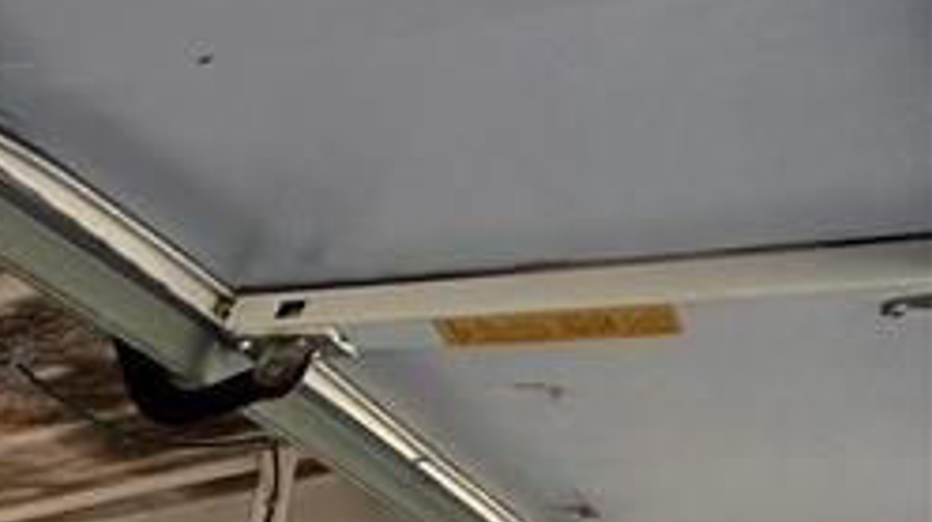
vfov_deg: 12.9
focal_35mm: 63
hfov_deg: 18.6
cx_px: -988
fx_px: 1556
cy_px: 1359
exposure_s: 1/99
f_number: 2.2
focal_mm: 2.22
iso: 80
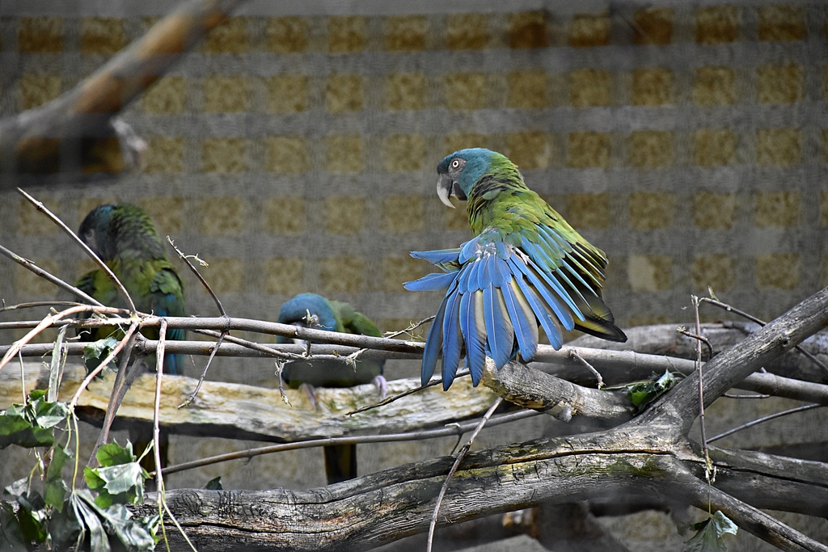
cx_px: 414
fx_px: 4830
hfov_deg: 9.8
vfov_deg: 6.5
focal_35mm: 210
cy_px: 276
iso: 2500
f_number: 5.6
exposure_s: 1/500
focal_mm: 140
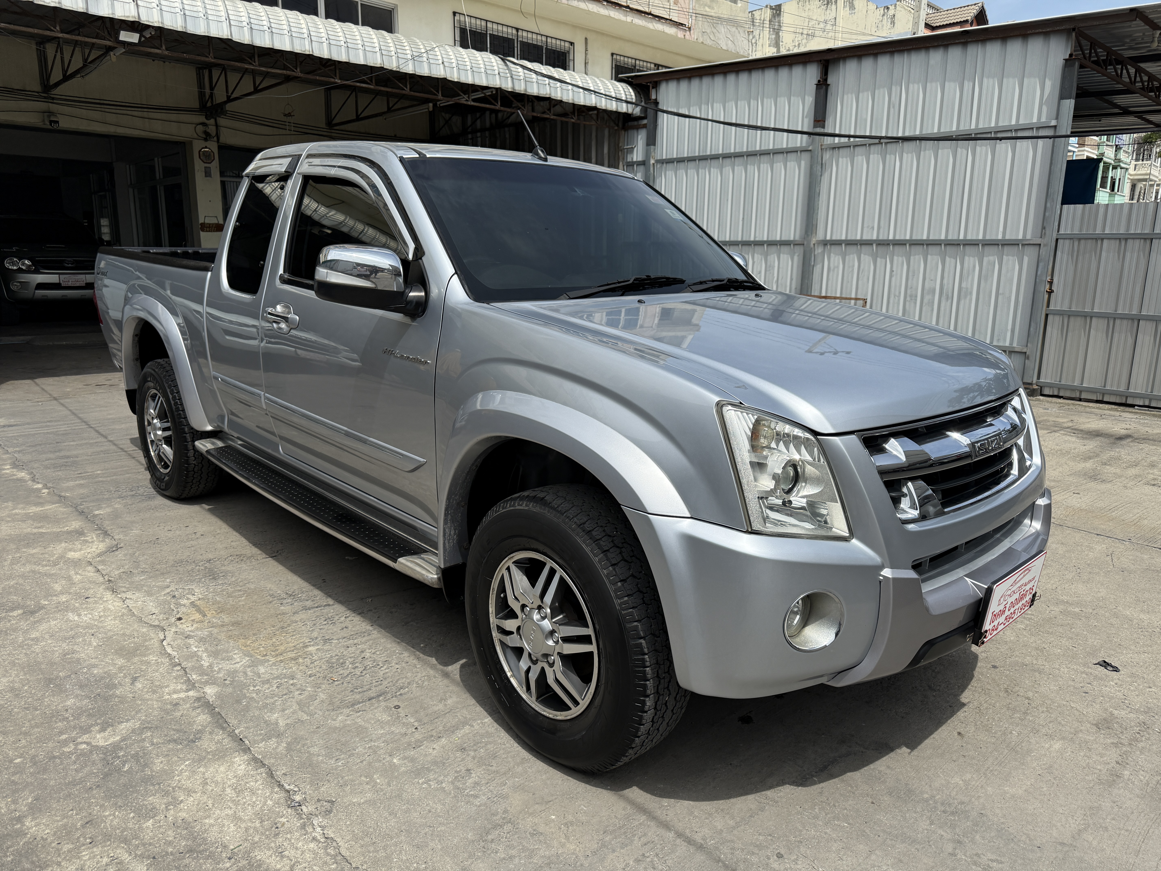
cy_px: 436
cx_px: 580
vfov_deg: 56.8
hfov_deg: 71.6
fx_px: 805
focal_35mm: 24
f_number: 1.78
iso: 100
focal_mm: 6.76
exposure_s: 1/5714
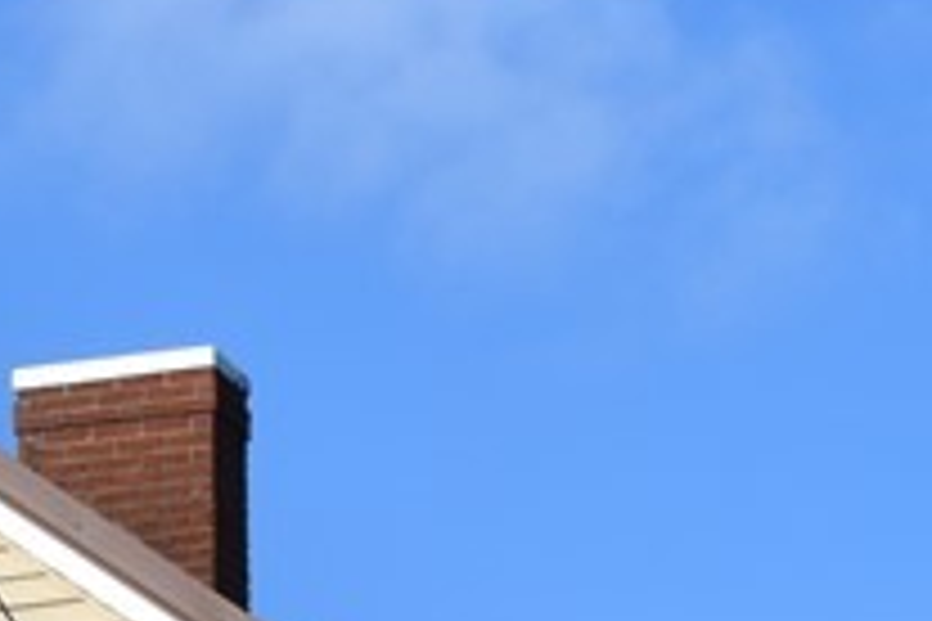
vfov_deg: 5.6
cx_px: 68
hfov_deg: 8.7
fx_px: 6109
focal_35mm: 236
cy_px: 1418
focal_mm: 30
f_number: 10
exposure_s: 1/400
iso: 200
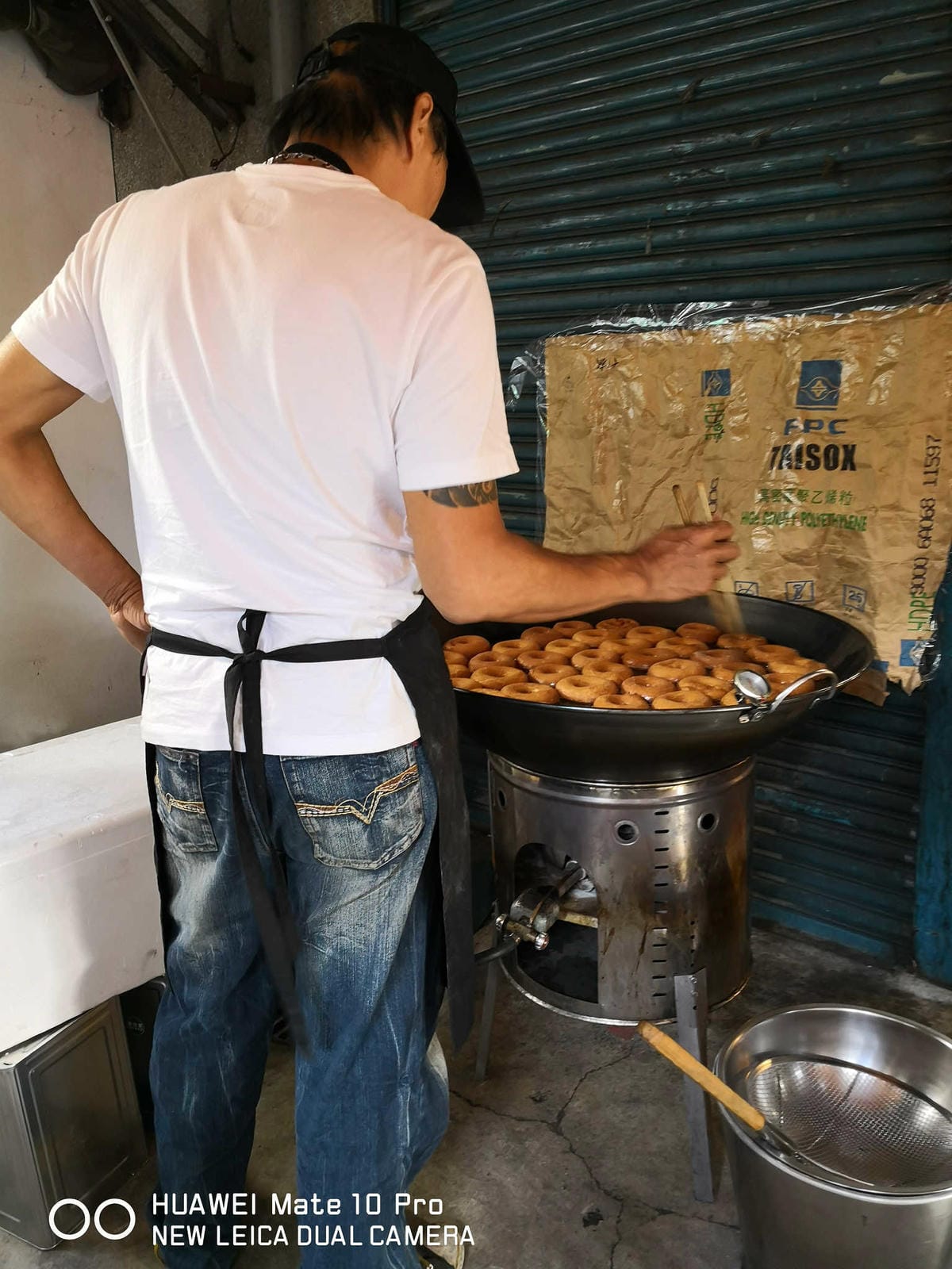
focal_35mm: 27
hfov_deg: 51.4
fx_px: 990
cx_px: 476
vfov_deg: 65.3
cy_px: 634
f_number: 1.6
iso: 160
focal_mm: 3.95
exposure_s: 1/33.3
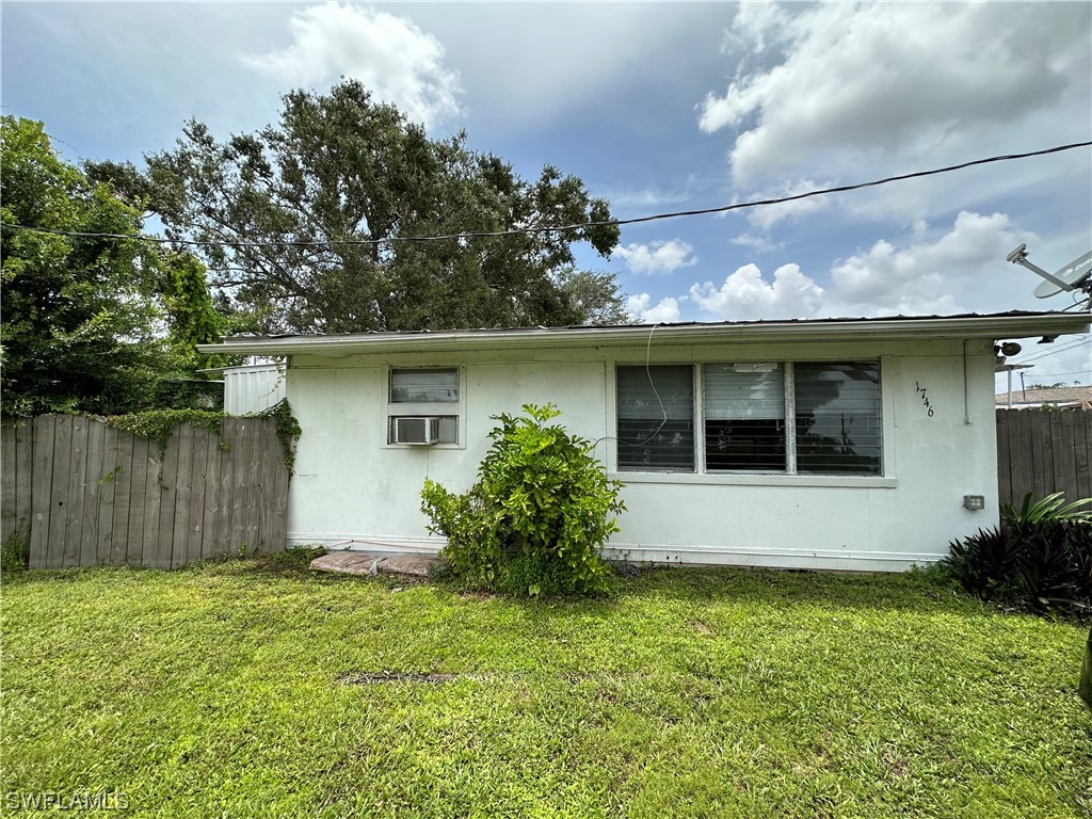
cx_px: 546
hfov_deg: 102.1
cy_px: 410
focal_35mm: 14
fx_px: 442
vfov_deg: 85.7
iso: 50
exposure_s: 1/1453
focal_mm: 2.22
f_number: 2.2
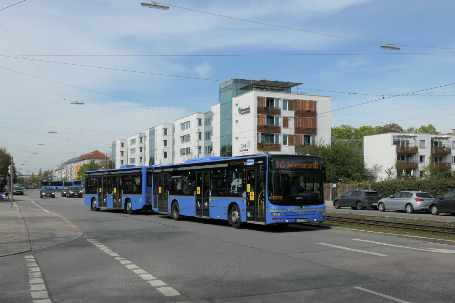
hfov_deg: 51.9
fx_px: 468
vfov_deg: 35.9
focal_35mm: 37
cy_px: 152
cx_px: 228
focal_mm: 13.4
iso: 125
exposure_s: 1/800
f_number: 6.3
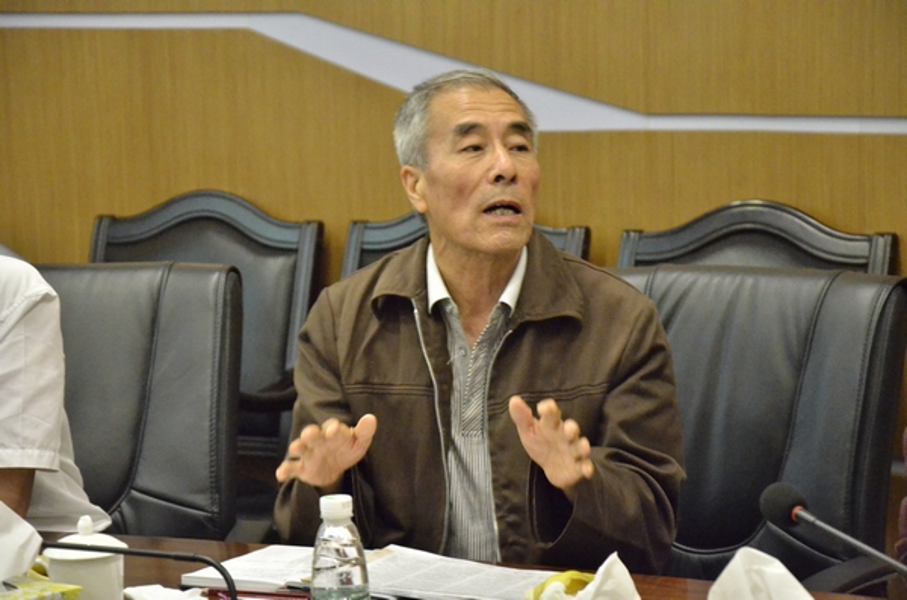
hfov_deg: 15.2
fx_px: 3393
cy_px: 300
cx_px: 454
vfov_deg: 10.1
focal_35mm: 135
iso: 6400
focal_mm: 90
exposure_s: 1/80
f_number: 5.6
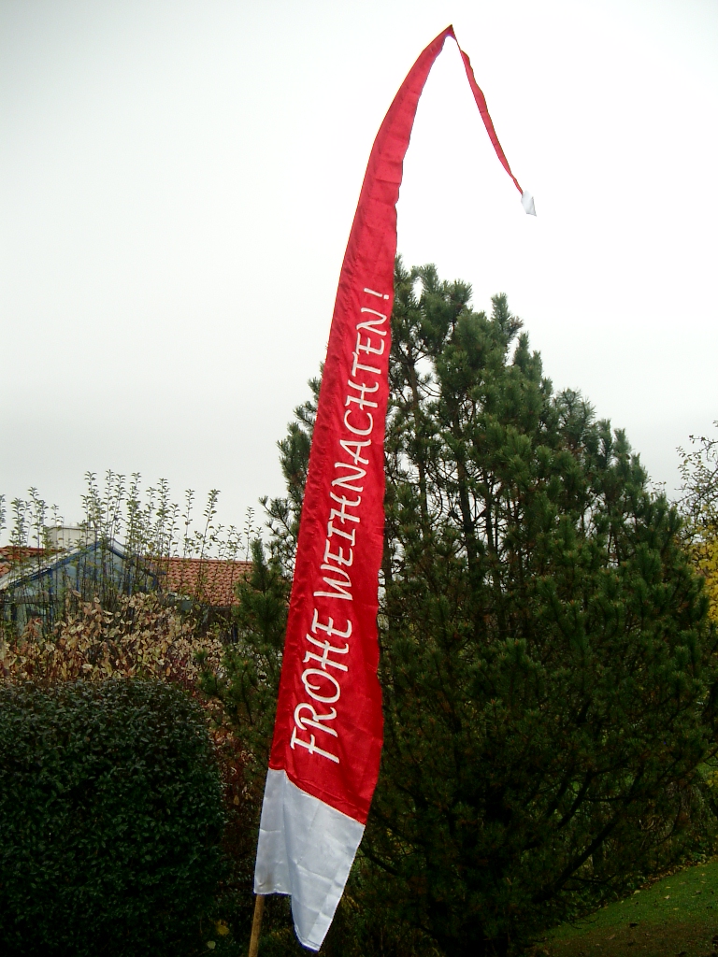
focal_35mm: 37
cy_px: 478
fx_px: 1023
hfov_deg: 38.7
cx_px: 359
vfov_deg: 50.1
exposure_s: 1/500
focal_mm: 7.6
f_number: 2.6
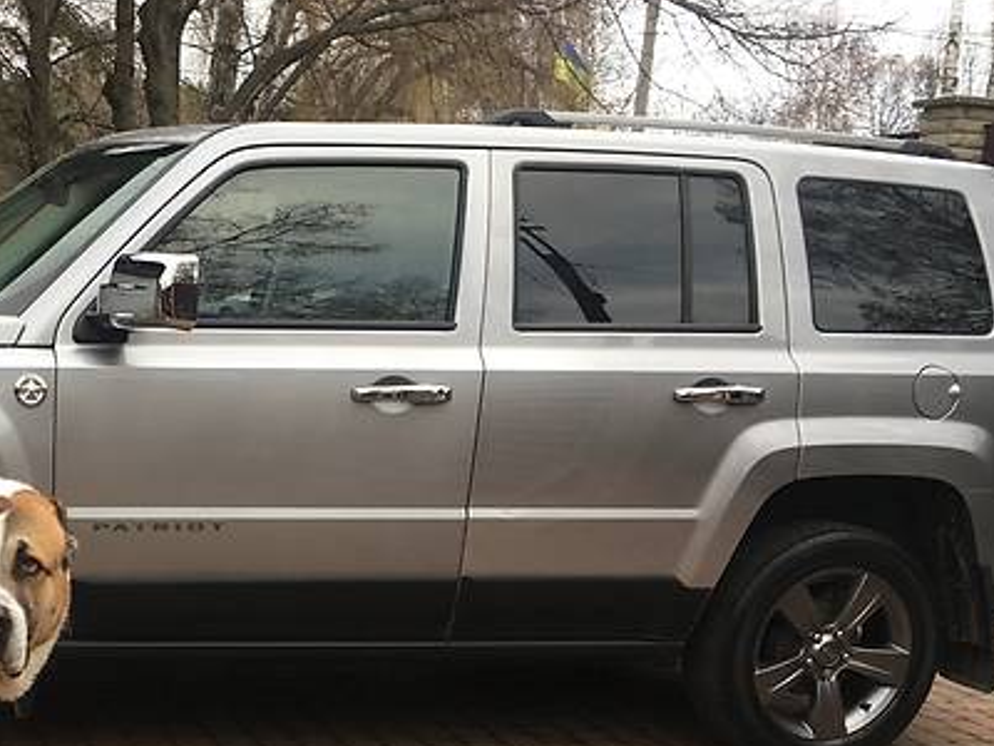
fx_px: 1665
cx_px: 137
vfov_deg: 24.7
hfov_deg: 31.9
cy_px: 632
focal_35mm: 58
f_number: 2.2
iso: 25
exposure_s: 1/50
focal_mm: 4.2
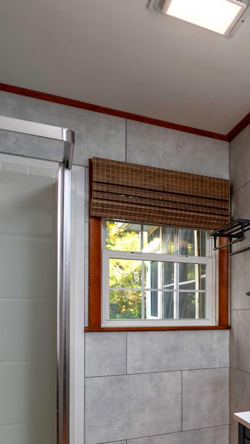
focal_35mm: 37
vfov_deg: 52.8
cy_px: 302
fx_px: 436
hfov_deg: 23.9
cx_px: 393
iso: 160
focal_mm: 14
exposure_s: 1/10
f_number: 7.1
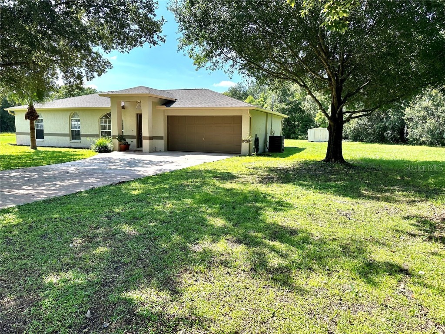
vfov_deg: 56.8
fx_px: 309
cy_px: 167
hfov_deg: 71.6
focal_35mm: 24
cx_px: 222
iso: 80
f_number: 1.78
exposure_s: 1/1664
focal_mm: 6.86
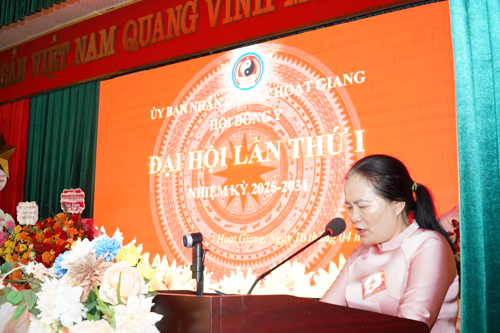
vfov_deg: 34.2
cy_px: 166
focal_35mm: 39
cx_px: 250
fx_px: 542
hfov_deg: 49.6
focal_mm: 26
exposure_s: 1/80
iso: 3200
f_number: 6.3
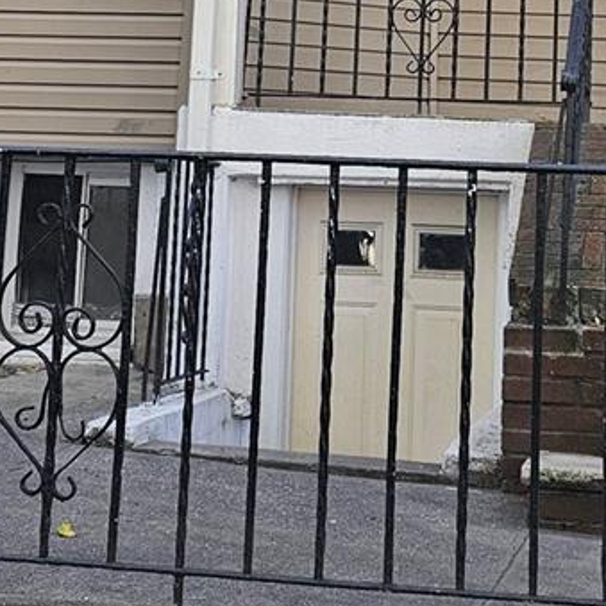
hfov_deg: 18.9
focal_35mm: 92
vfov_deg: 18.2
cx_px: 377
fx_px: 1822
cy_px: -55
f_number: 1.7
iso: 64
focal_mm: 6.3
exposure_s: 1/207
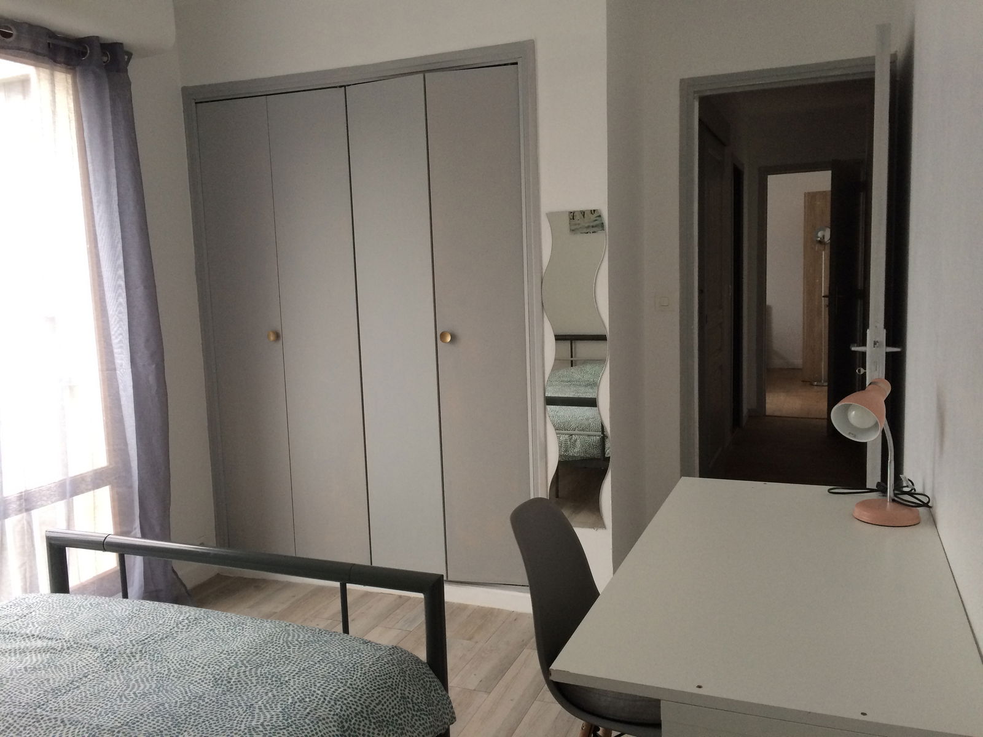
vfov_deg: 48.2
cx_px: 492
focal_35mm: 29
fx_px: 824
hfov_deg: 61.7
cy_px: 368
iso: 80
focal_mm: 4.15
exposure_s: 1/33
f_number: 2.2
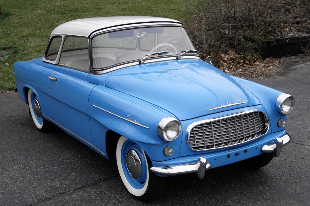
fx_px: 455
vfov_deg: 25.4
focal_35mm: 53
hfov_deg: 37.6
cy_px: 103
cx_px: 155
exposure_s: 1/800
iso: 200
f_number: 5
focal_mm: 35.7
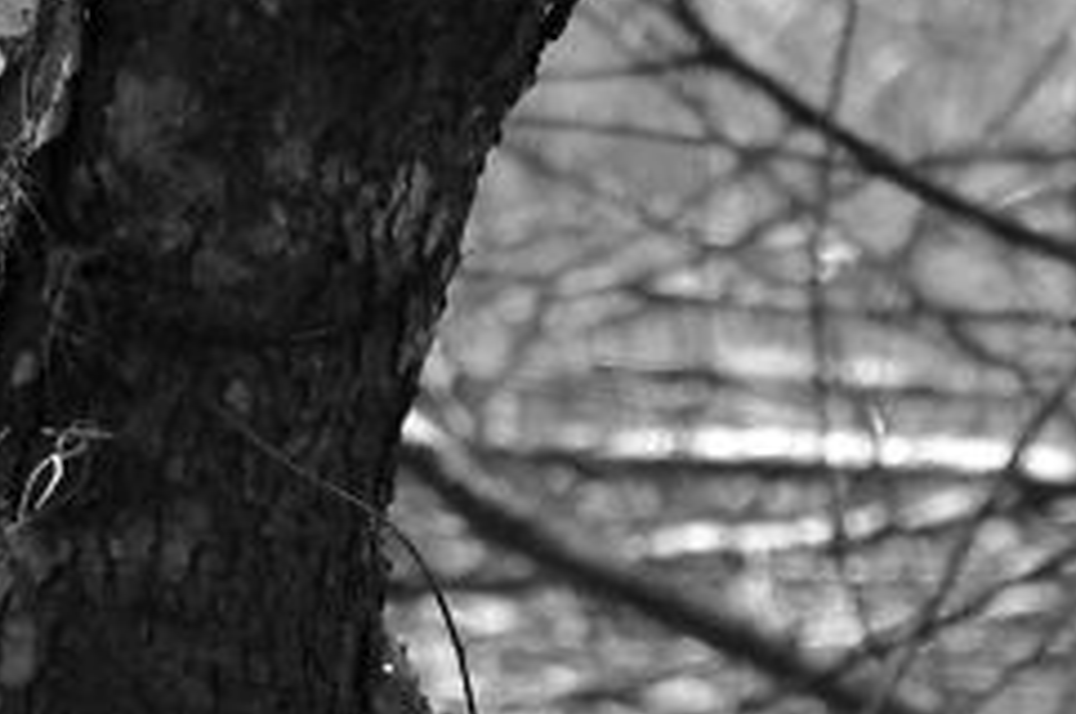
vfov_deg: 1.3
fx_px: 32654
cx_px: 576
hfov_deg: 1.9
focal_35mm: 1094
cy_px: 1200
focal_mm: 200
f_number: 9
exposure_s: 1/1250
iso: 3200
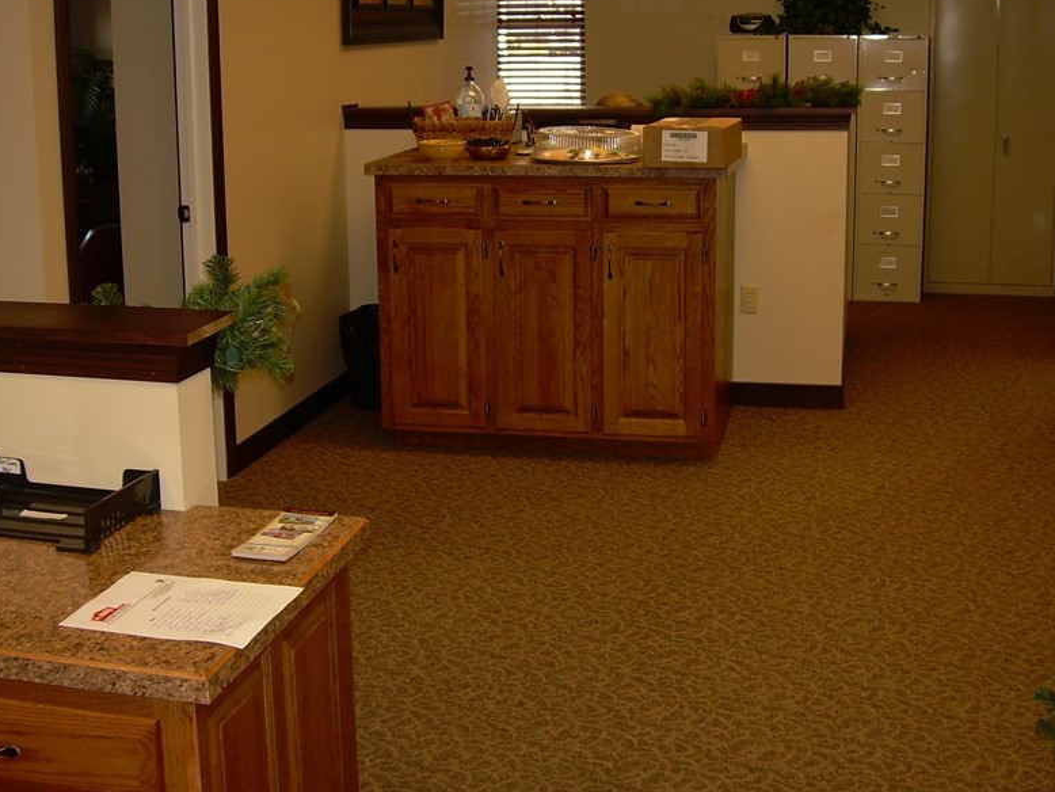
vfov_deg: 29.0
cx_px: 491
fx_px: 1524
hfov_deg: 38.2
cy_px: 283
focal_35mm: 50
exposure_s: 1/60
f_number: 2.8
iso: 50
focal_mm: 6.3
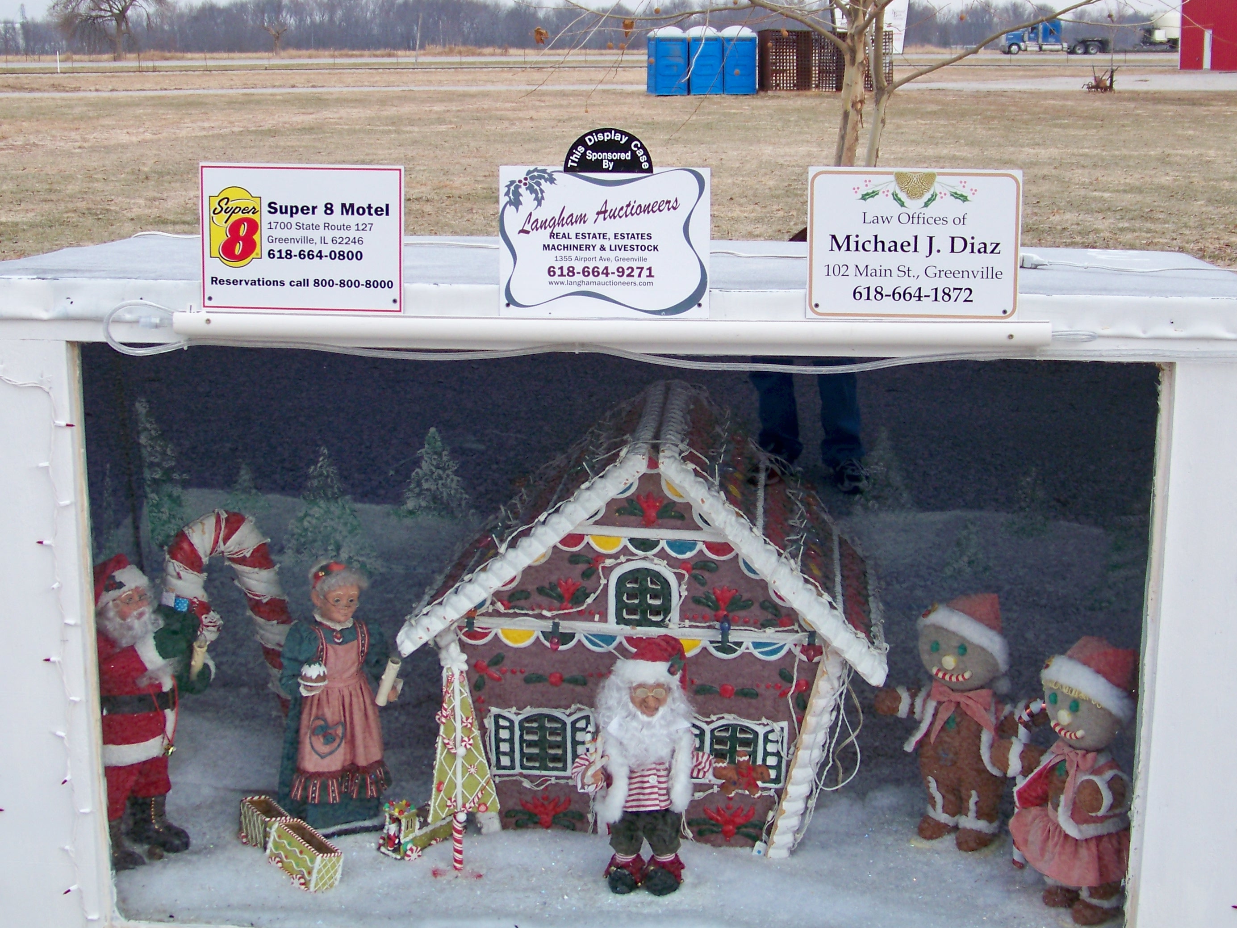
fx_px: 1930
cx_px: 636
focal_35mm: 54
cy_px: 466
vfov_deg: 27.0
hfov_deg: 35.5
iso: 100
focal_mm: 7.6
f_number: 2.8
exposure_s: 1/250
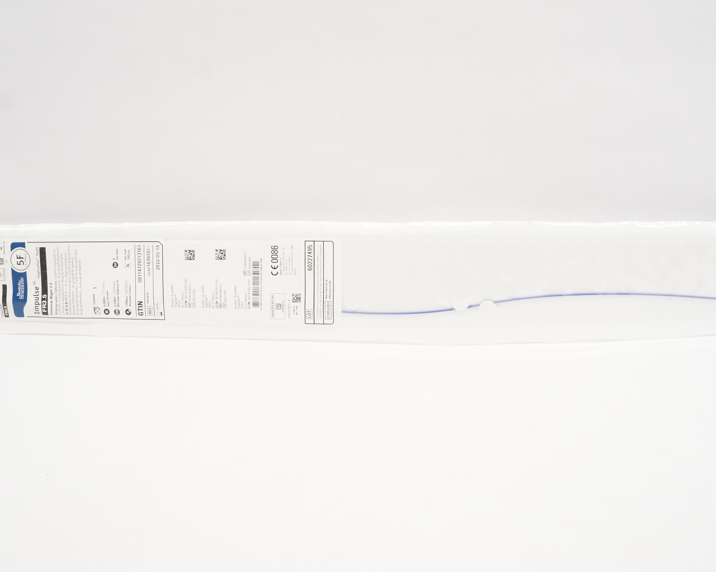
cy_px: 289
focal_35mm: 31
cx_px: 361
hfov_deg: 57.2
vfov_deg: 47.1
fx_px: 657
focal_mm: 18
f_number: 8
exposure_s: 1/30
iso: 400
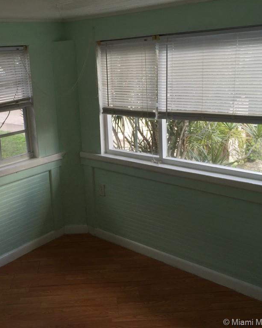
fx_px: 368
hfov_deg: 38.8
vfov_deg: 47.9
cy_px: 163
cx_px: 95
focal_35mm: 38
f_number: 2.2
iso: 32
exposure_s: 1/126
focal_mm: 4.15
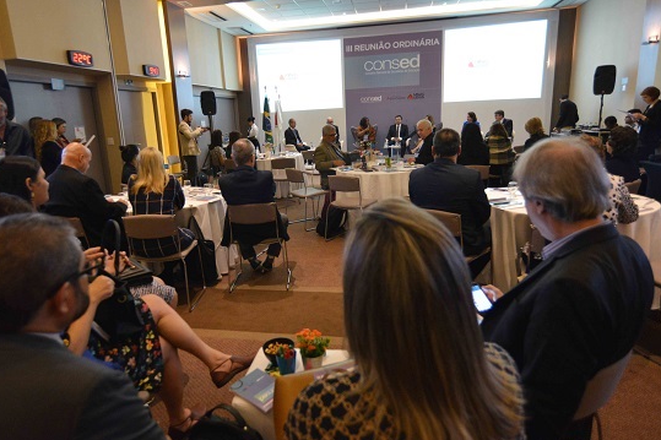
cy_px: 210
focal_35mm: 23
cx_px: 307
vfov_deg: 55.1
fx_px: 422
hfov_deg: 76.0
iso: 3200
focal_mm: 20
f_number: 4.5
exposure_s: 1/60
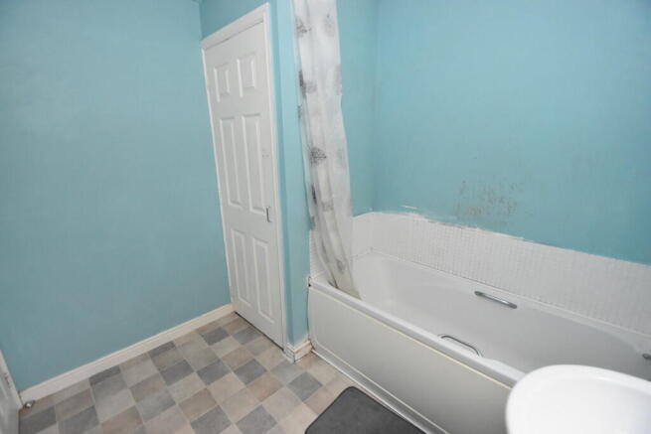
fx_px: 271
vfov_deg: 77.4
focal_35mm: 15
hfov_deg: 100.4
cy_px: 217
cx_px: 326
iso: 3200
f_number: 4
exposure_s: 1/50
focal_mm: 10
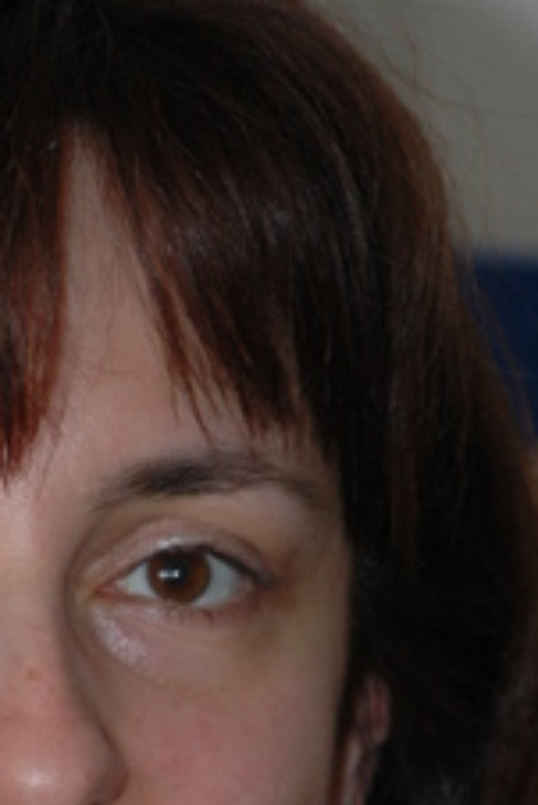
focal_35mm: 417
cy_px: 812
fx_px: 9340
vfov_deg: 4.9
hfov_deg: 3.3
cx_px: -27
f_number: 4.5
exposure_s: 1/60
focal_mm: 105
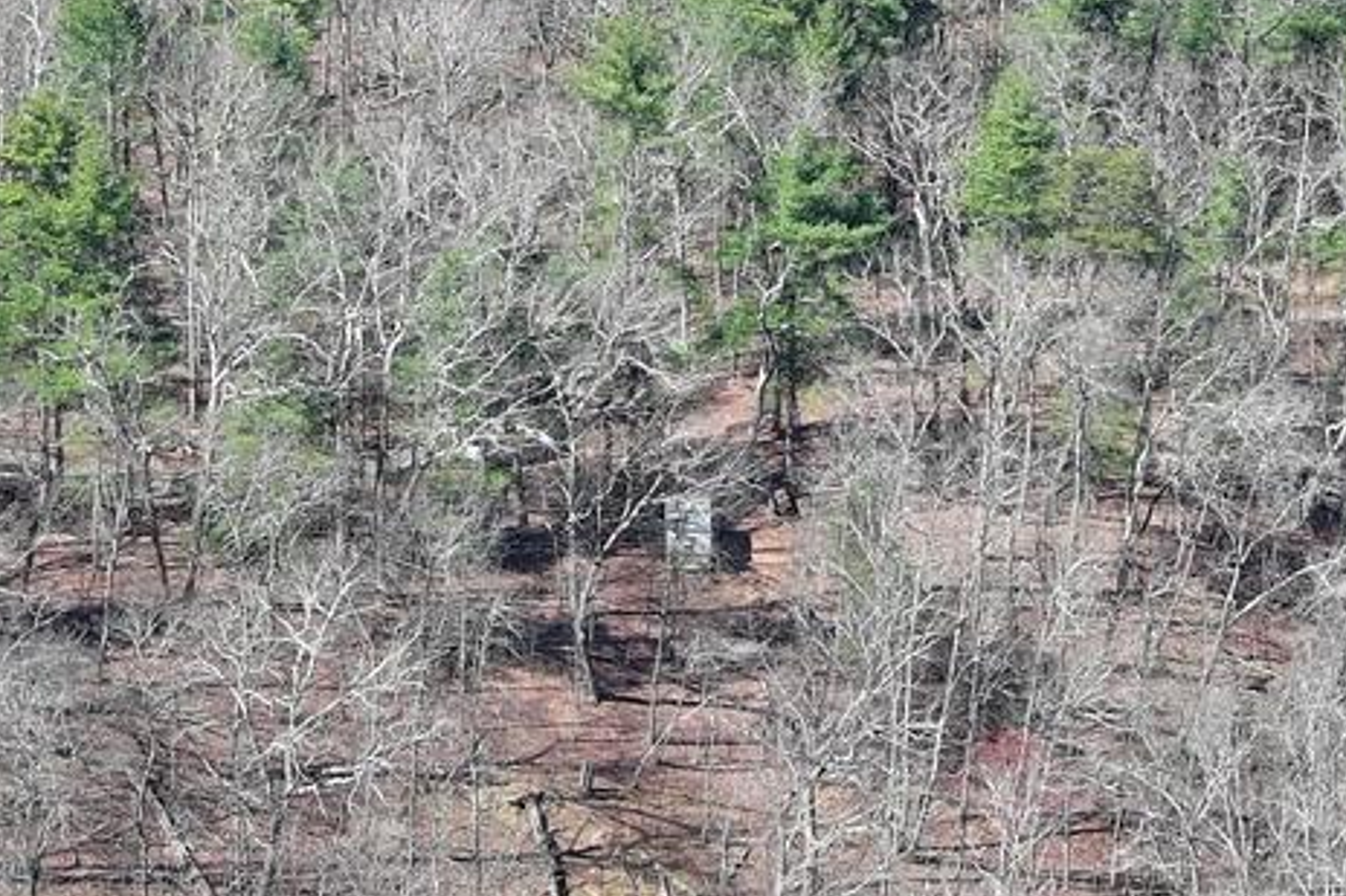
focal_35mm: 128
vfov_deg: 10.6
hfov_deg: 16.0
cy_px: 48
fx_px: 4784
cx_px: 827
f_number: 2.8
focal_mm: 10.57
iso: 100
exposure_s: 1/364
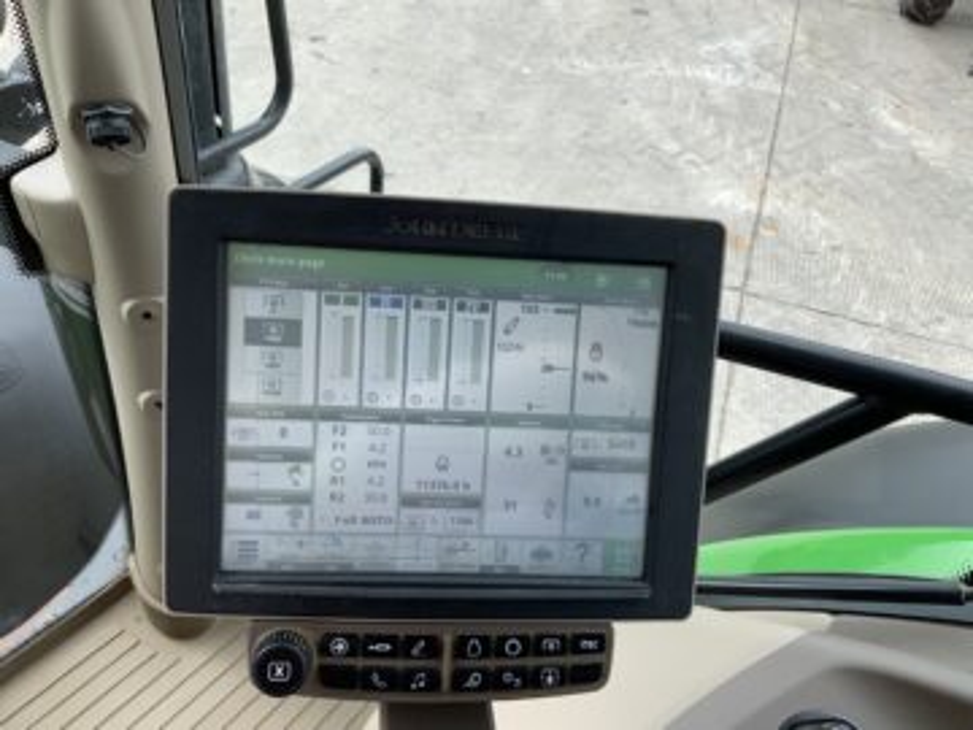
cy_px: 365
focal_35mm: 29
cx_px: 486
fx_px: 815
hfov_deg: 61.7
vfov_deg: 48.2
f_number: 1.8
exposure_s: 1/386
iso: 16
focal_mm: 3
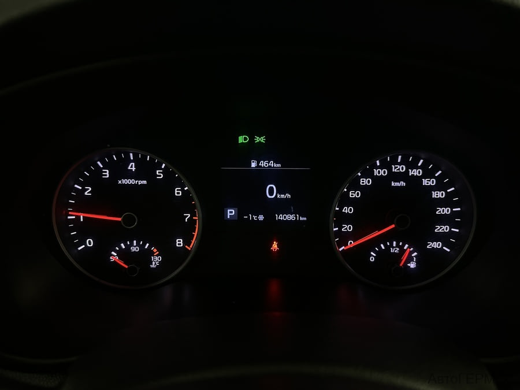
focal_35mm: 24
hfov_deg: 71.6
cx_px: 260
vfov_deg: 56.8
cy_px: 195
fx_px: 361
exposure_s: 1/50
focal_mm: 6.86
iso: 250
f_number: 1.78
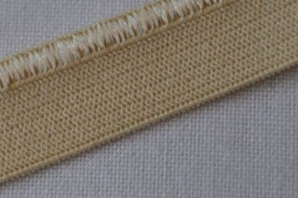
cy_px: 127
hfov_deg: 11.0
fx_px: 1530
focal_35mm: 185
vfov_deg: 7.4
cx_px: -6
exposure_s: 1/60
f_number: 5.6
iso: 400
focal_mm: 55
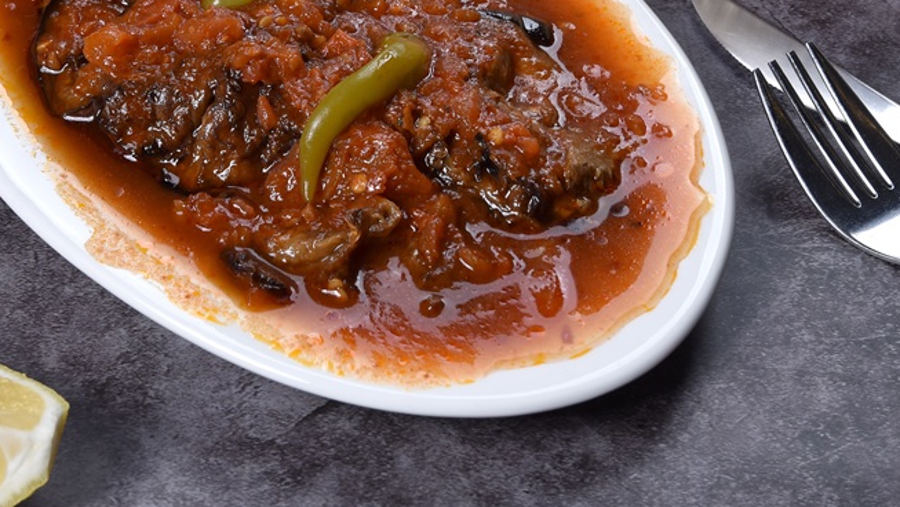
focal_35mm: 93
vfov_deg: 12.9
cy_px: 60
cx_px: 287
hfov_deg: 22.8
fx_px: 2220
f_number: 10
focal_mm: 58
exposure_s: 1/125
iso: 200
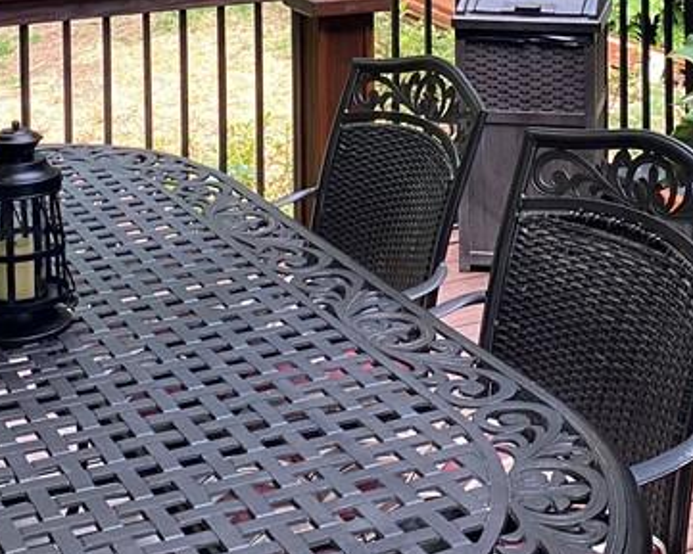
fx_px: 1477
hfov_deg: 26.4
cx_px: 370
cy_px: -81
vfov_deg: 20.2
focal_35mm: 72
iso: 200
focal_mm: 4.25
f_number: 1.8
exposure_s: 1/60
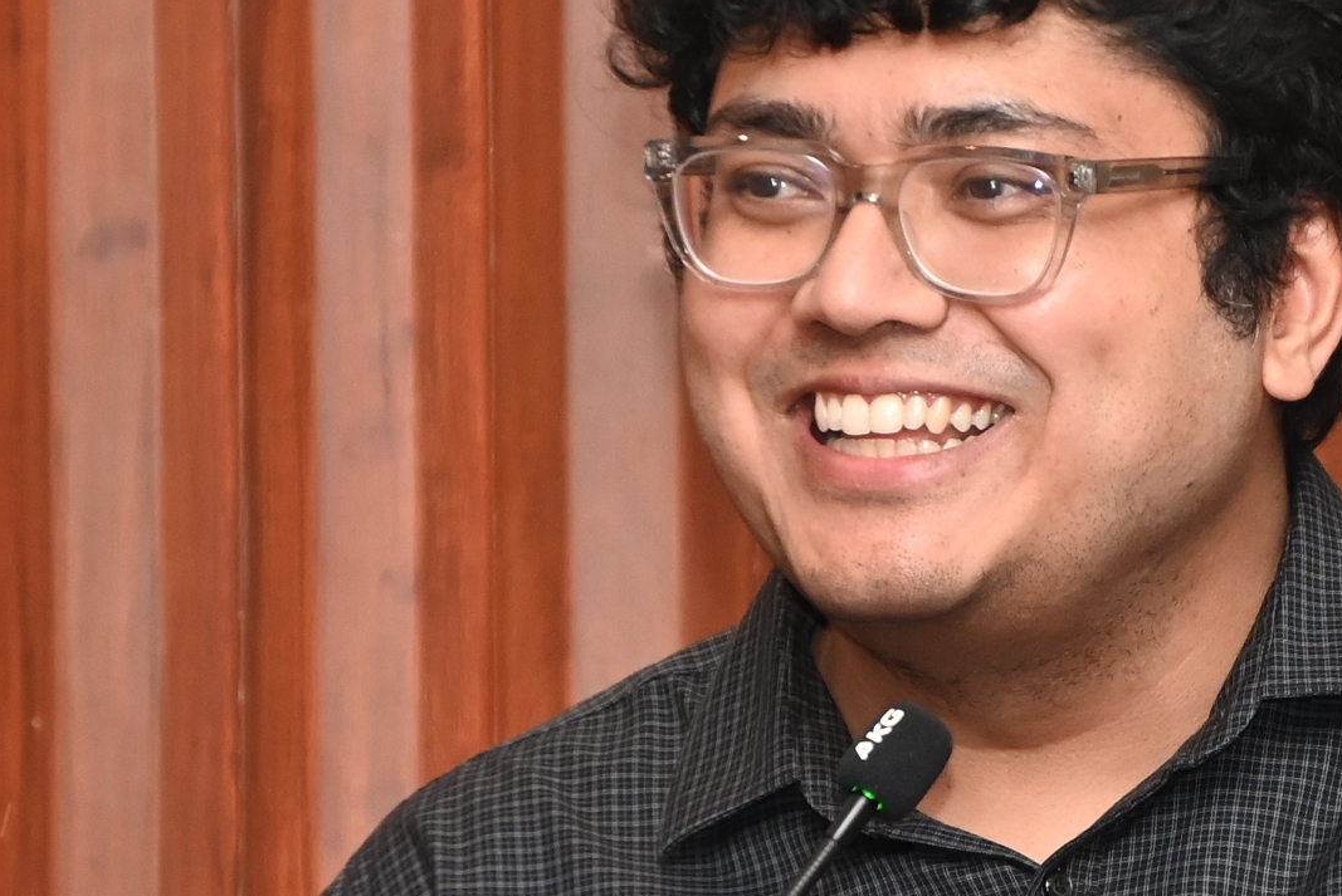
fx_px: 20068
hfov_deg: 3.8
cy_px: 501
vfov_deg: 2.6
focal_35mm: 538
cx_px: 984
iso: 1250
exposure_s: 1/125
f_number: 5.6
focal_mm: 130
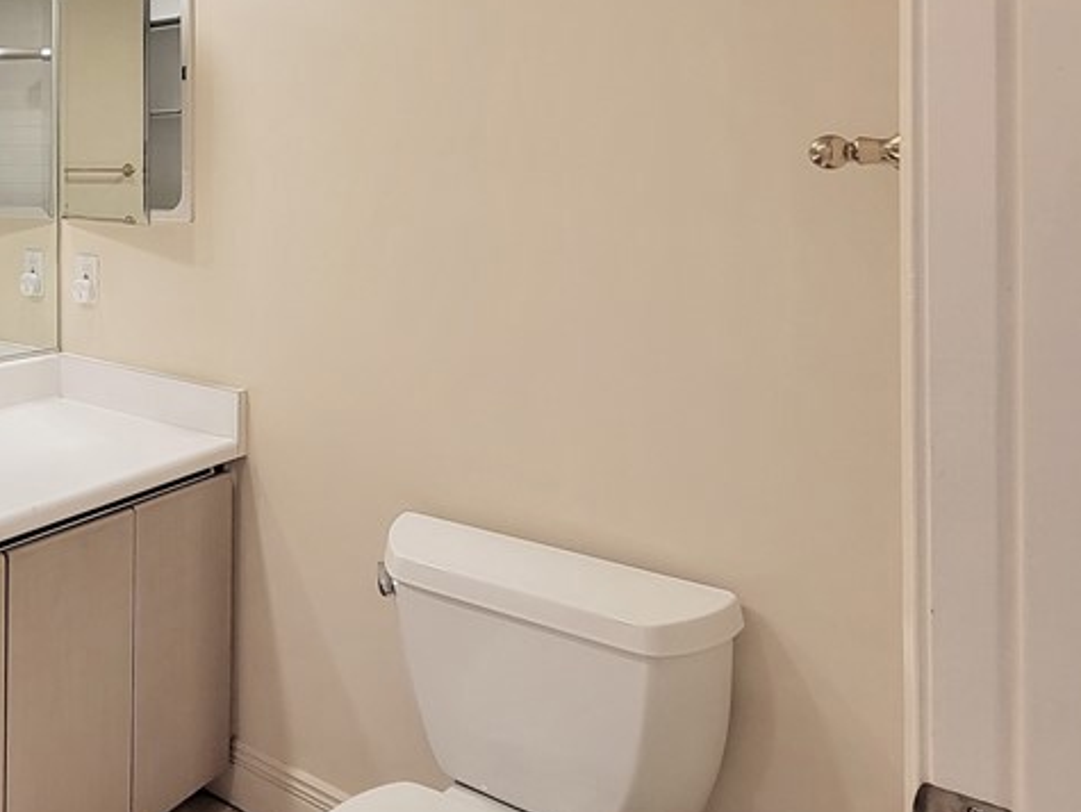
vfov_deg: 47.0
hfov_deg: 53.0
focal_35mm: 28
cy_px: 155
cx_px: 50
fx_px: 875
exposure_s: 1/60
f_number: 2.2
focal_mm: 2.2
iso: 125
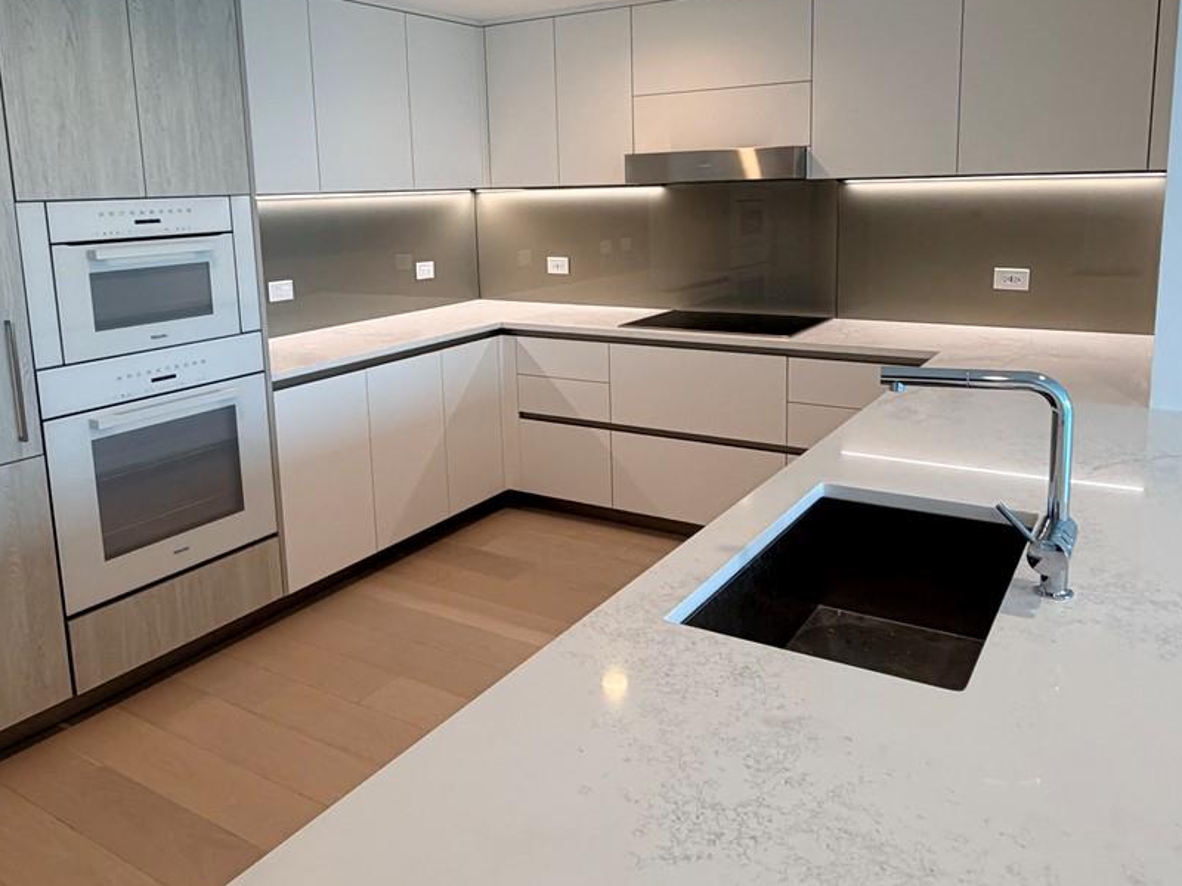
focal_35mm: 28
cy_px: 344
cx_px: 576
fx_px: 956
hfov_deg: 63.4
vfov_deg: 49.4
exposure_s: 1/120
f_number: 2.2
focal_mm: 2.22
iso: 125
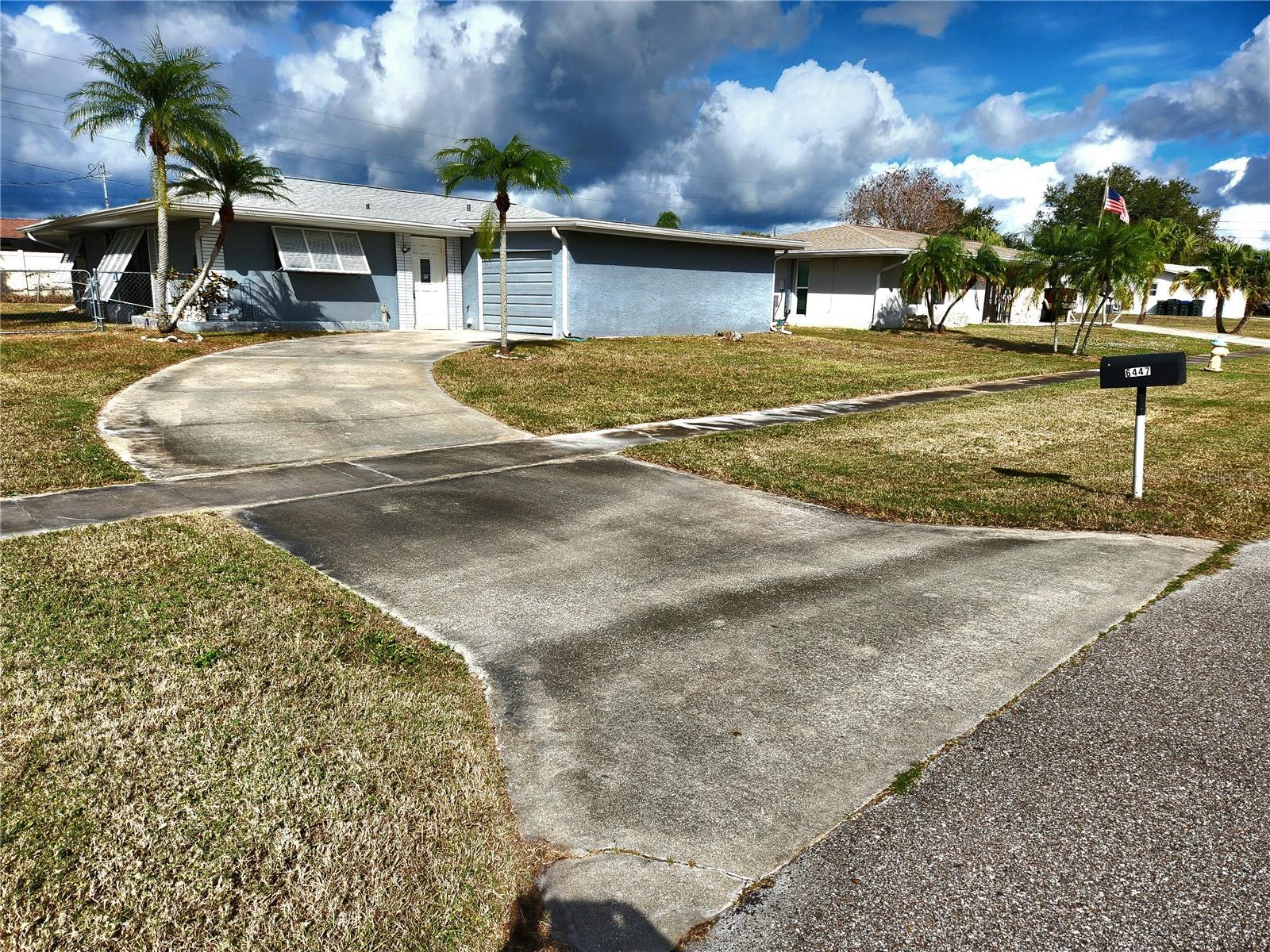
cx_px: 635
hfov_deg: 73.9
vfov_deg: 58.9
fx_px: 844
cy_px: 476
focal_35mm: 23
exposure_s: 1/3333
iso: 20
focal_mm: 5.4
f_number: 1.8
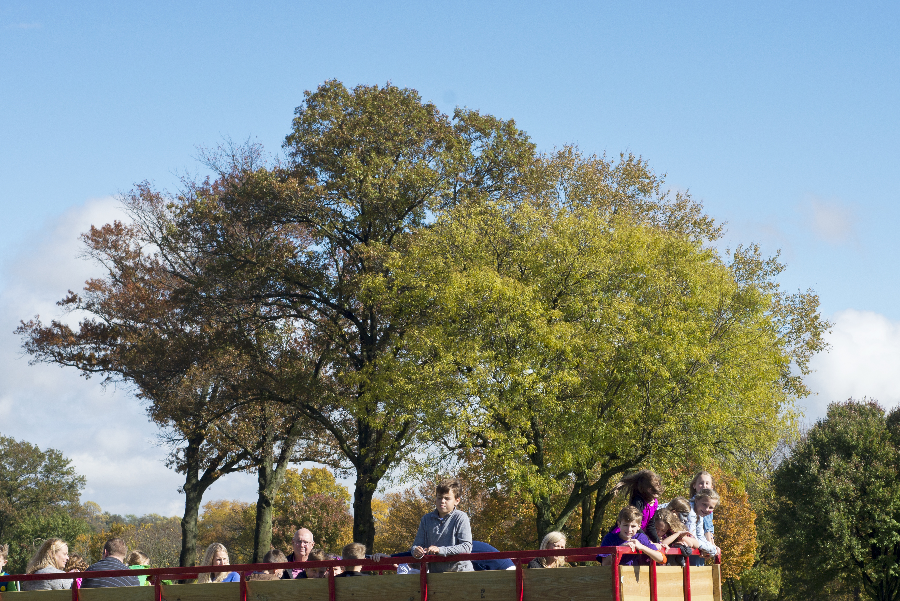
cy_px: 469
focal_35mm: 85
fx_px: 2126
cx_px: 475
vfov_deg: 16.0
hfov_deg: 23.9
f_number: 10
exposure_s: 1/1000
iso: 320
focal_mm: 50
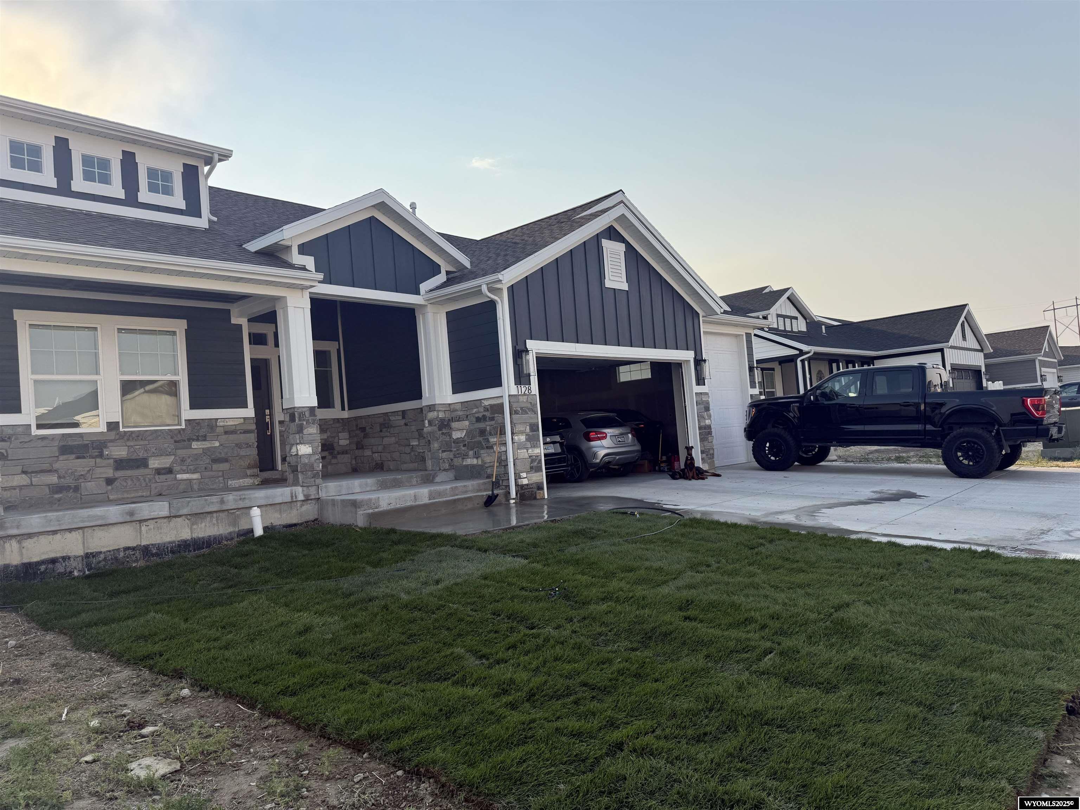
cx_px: 540
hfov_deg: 71.6
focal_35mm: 24
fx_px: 749
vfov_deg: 56.8
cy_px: 405
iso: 80
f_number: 1.78
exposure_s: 1/4167
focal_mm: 6.76
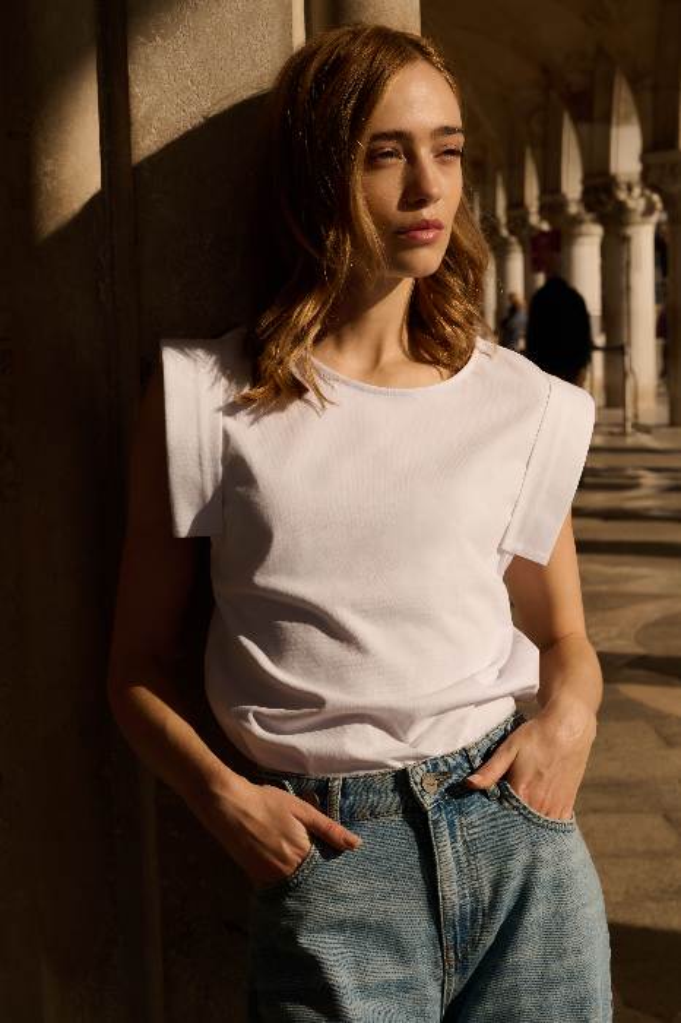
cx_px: 340
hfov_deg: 19.4
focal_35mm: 70
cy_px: 512
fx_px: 1988
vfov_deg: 28.9
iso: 250
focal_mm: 70
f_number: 11
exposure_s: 1/500
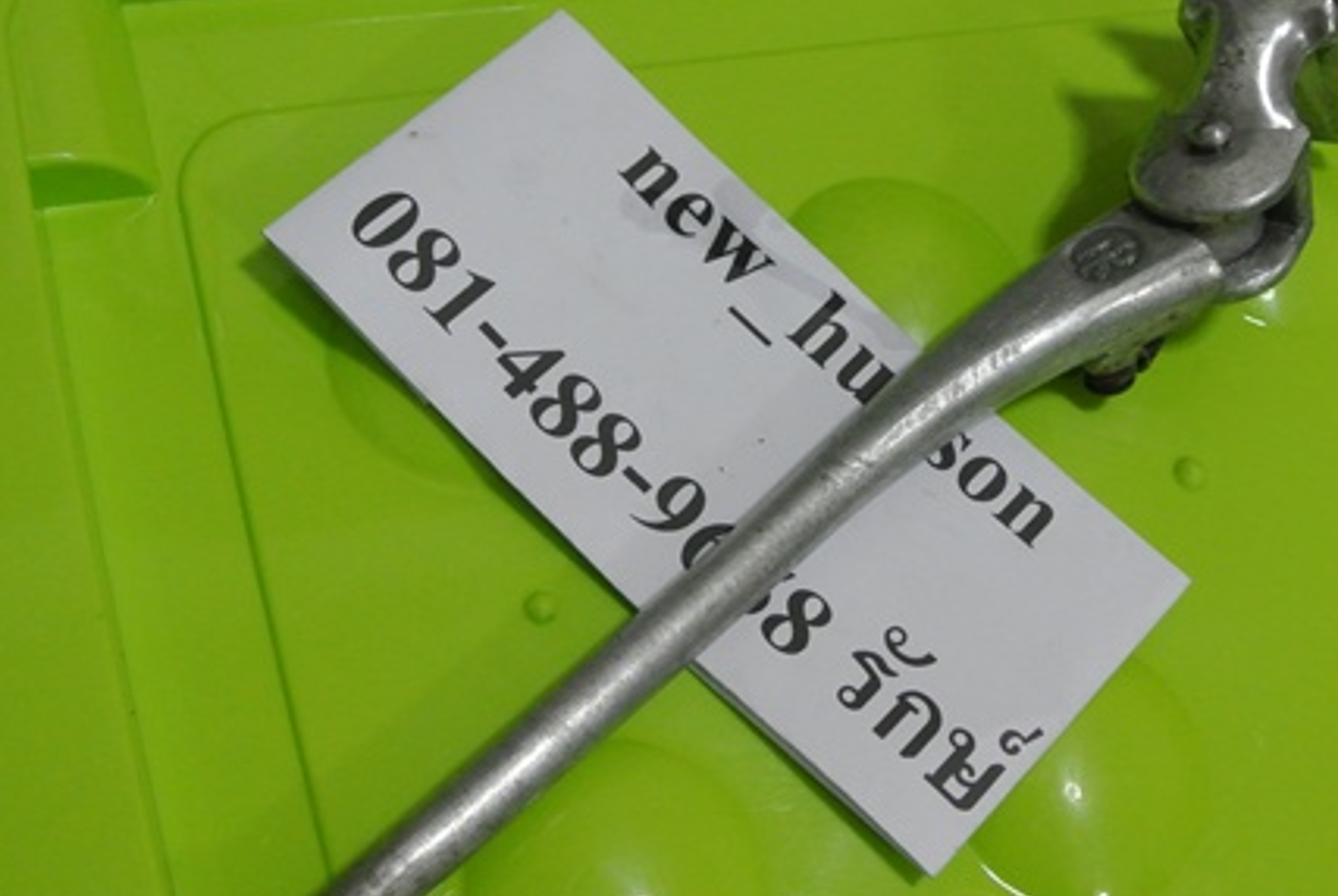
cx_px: 824
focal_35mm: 59
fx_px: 2196
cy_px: 467
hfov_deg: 33.7
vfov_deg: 23.1
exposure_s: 1/30
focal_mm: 15.7
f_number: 4.2
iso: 1100
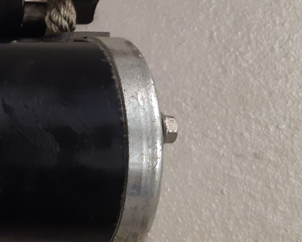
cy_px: 70
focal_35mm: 78
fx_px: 697
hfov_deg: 21.3
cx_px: -128
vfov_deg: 19.6
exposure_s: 1/50
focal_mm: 3.93
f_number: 1.7
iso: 160
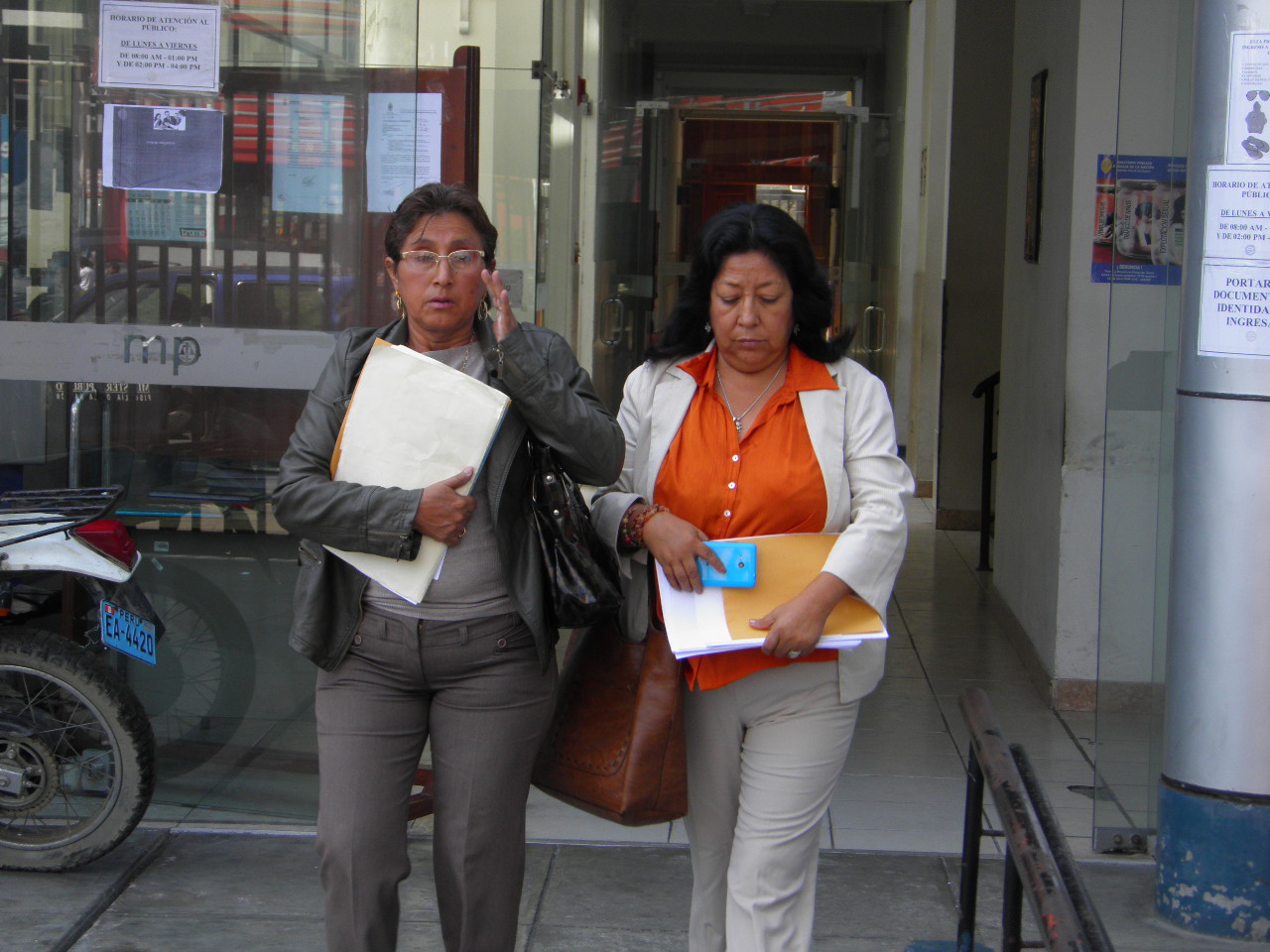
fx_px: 3082
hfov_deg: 23.3
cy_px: 476
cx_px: 635
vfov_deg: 17.6
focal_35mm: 84
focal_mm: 15.2
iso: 50
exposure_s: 1/100
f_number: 3.9
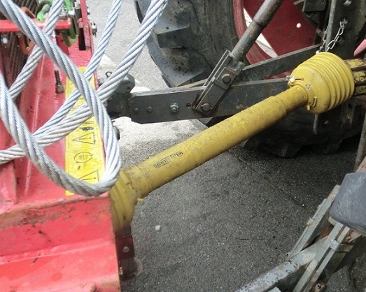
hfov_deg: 47.7
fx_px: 411
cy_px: 123
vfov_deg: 39.0
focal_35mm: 38
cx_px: 221
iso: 800
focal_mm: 5
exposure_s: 1/200
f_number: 3
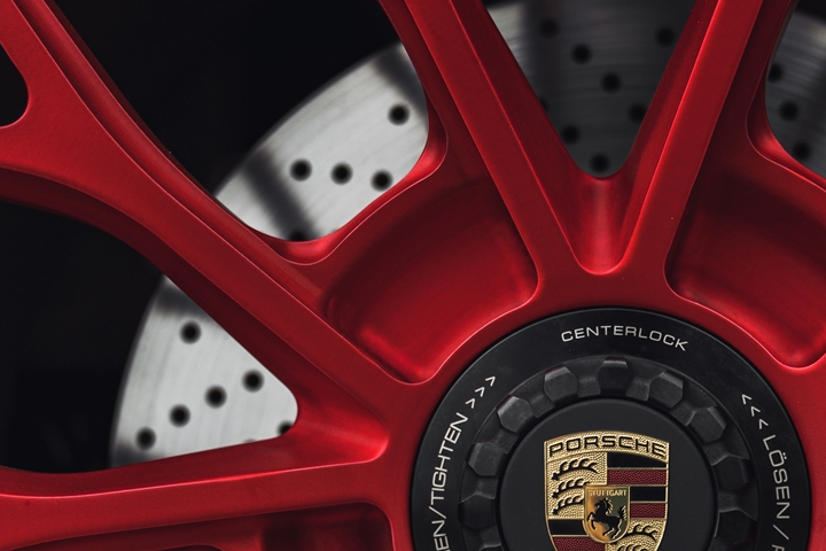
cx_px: 599
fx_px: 1652
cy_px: 544
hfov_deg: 27.8
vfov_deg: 18.5
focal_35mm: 72
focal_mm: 27
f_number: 2.8
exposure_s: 1/80
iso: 100
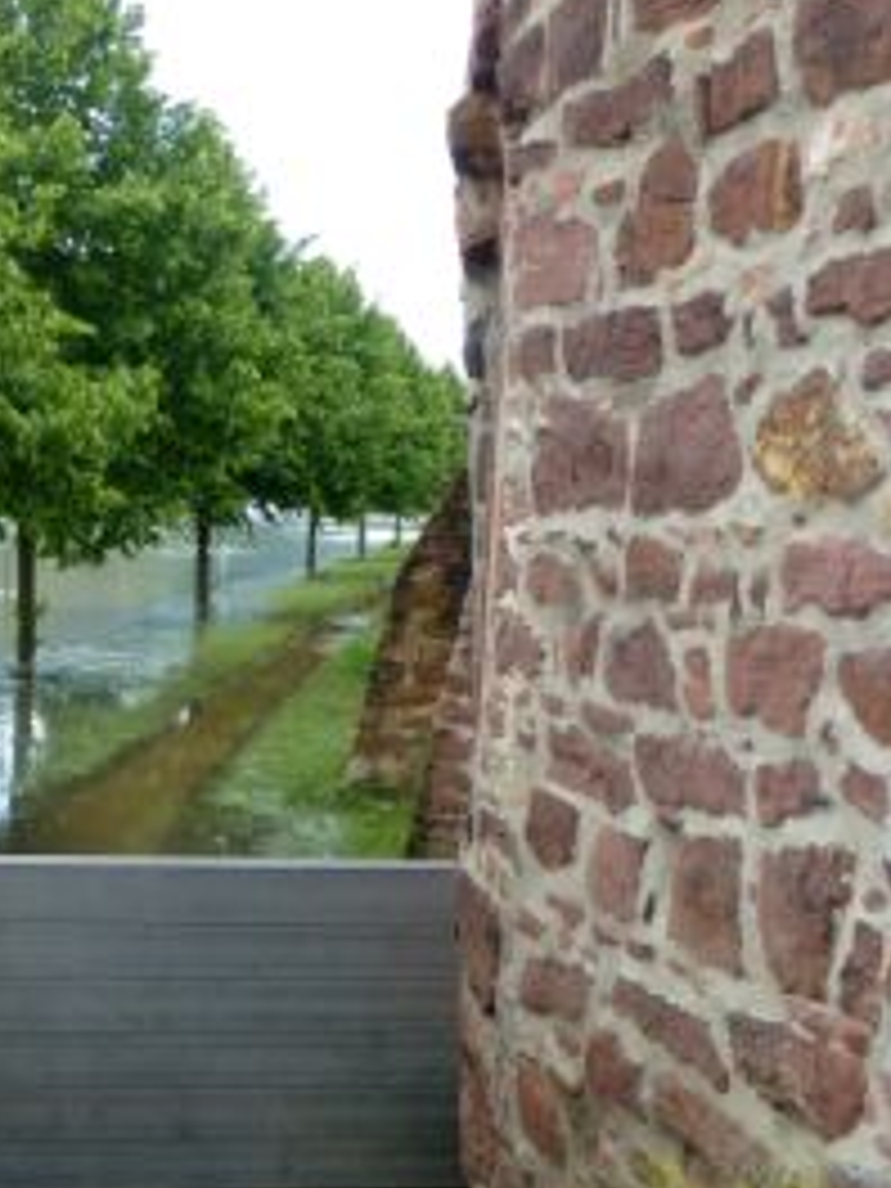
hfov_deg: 28.5
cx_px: 171
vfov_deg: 37.9
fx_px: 1716
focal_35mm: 50
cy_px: 747
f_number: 4
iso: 100
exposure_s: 1/125
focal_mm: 4.3
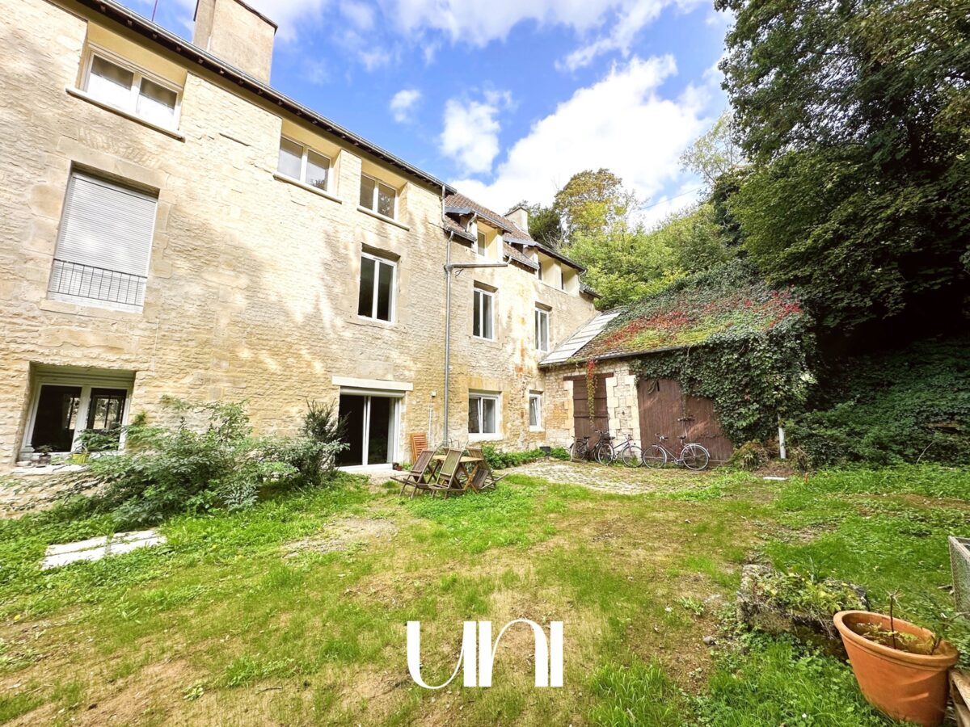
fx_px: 392
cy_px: 364
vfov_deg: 85.7
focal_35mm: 14
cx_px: 485
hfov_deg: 102.1
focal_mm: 2.22
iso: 40
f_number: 2.2
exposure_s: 1/558
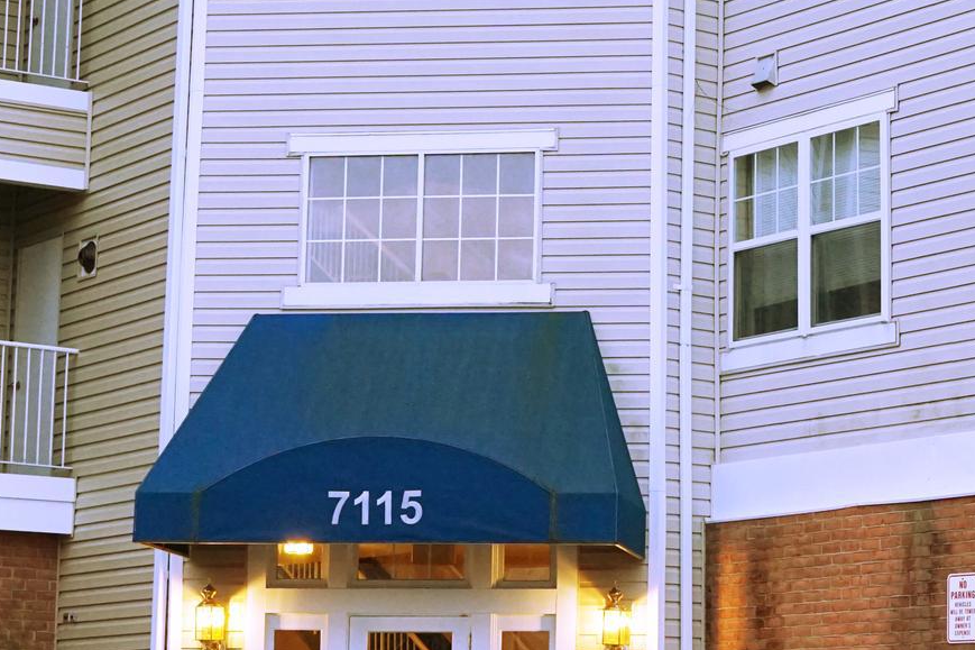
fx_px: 2870
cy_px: 234
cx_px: 728
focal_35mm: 106
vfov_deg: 12.9
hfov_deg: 19.2
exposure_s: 1/160
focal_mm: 30
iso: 1250
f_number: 4
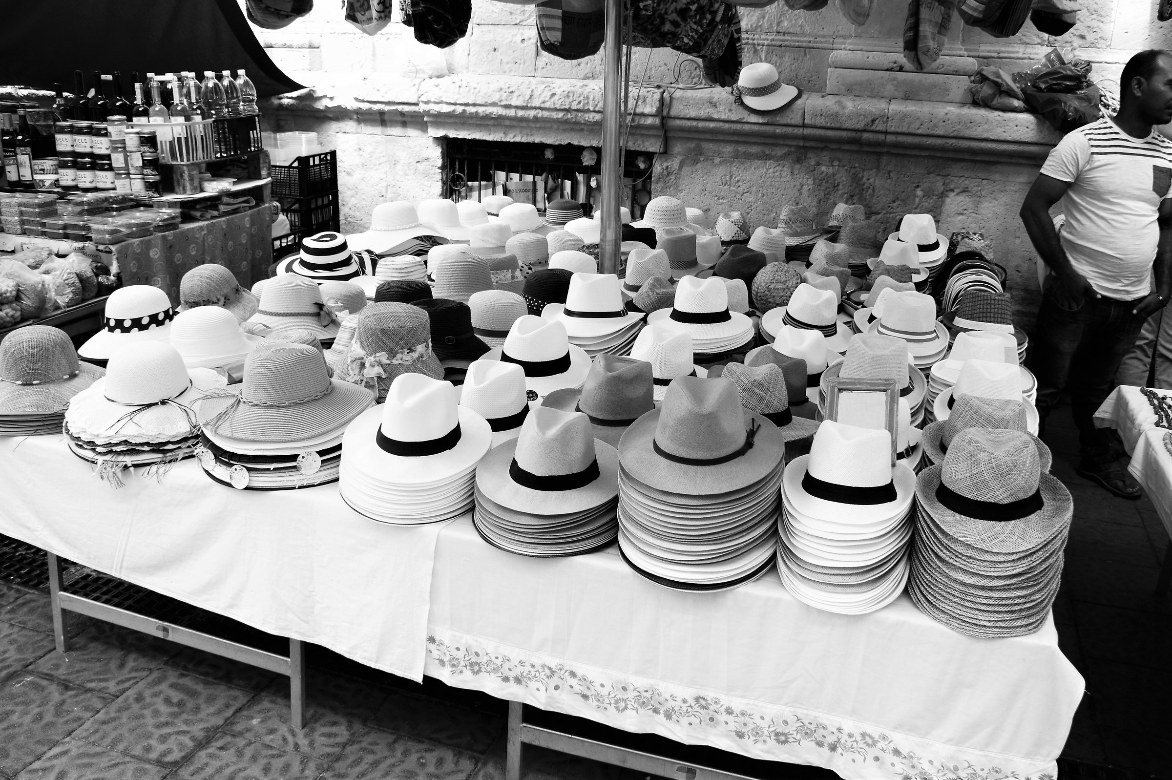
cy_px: 390
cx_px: 586
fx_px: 976
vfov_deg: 43.6
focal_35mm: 30
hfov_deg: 62.0
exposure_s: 1/50
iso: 100
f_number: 5.6
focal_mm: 20
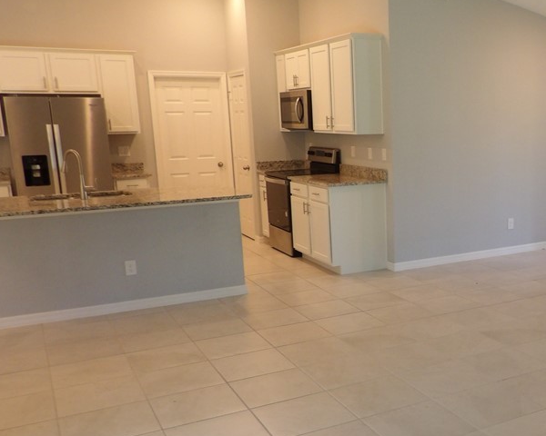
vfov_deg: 37.2
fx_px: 646
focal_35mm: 40
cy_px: 265
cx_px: 444
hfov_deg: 43.5
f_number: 3.2
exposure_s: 1/28
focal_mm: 4.3
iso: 200
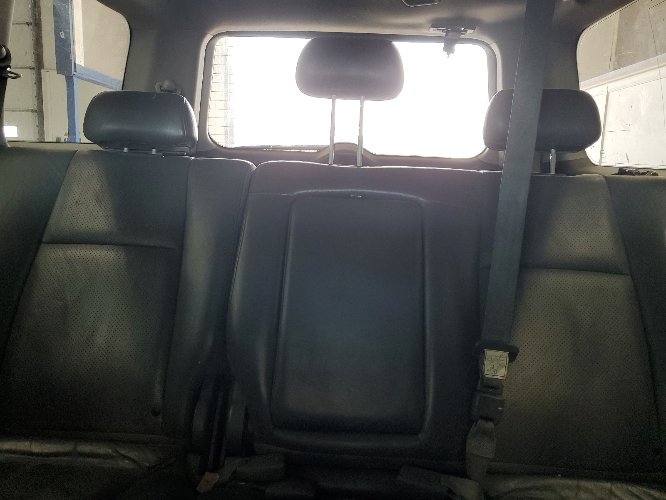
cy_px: 250
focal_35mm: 26
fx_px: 500
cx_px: 333
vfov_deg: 53.1
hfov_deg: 67.3
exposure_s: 1/60.2
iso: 89
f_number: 1.5
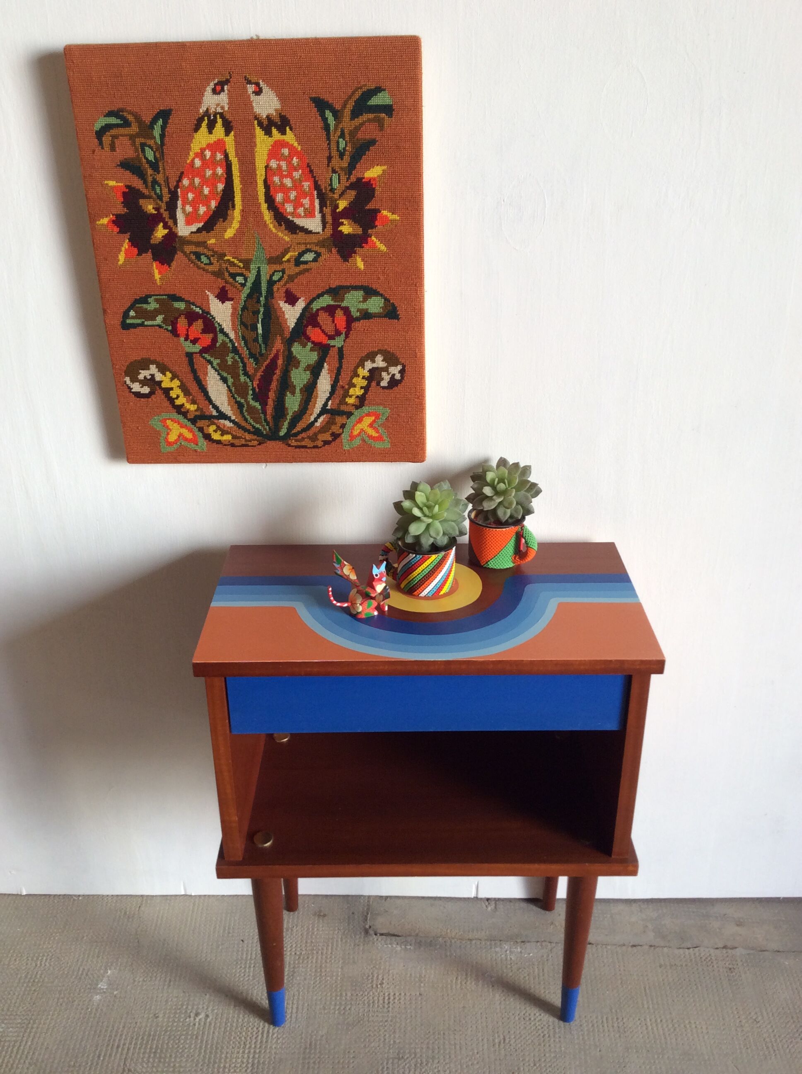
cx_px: 401
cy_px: 537
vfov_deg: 56.9
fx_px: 991
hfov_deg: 44.1
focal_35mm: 32
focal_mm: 3.3
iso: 40
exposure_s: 1/33
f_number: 2.4
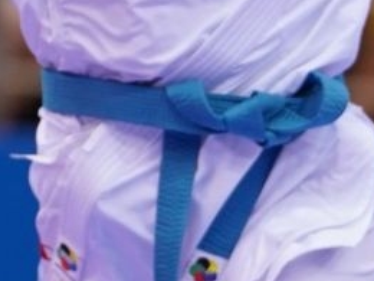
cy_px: 259
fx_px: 14391
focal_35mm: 1332
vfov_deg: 1.1
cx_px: 210
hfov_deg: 1.5
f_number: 2.8
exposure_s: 1/1000
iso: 1250
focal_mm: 200
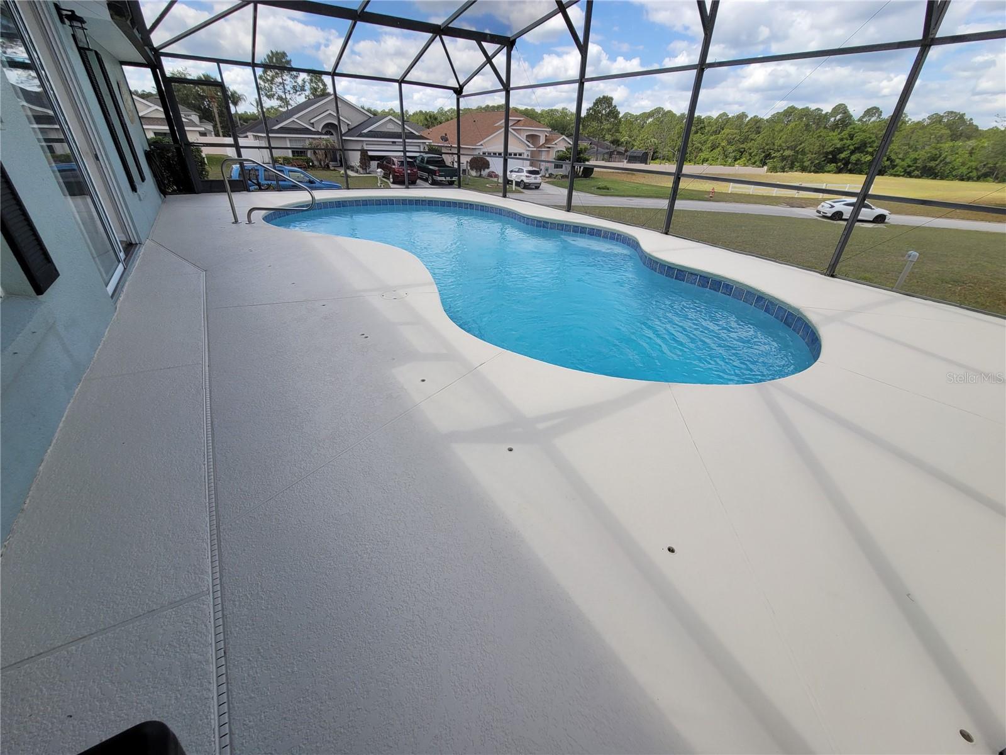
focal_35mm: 13
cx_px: 503
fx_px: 378
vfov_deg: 89.9
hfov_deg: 106.2
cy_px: 378
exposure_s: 1/965
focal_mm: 2.2
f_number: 2.2
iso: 64
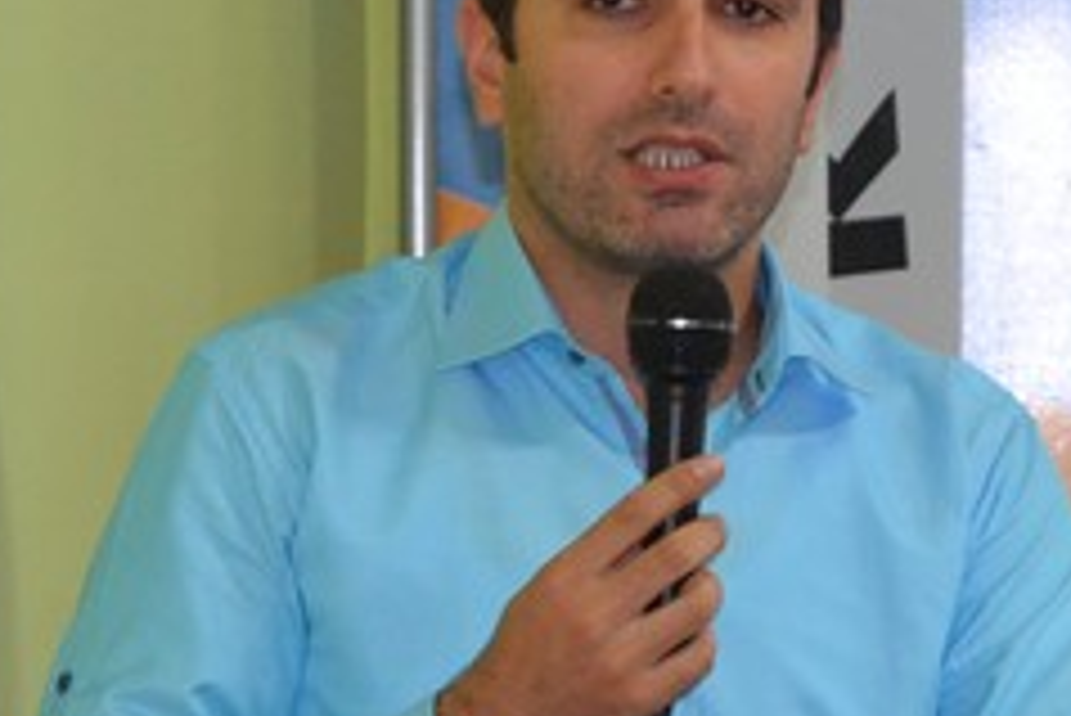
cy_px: 426
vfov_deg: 5.9
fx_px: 6918
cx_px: 648
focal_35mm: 232
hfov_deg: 8.9
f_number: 5.6
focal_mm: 55
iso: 2500
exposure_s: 1/60
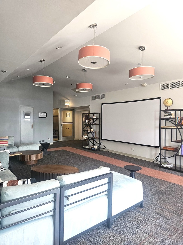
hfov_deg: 58.9
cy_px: 122
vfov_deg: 73.9
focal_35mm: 23
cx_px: 92
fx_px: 162
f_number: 1.7
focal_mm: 6.3
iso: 250
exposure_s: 1/120
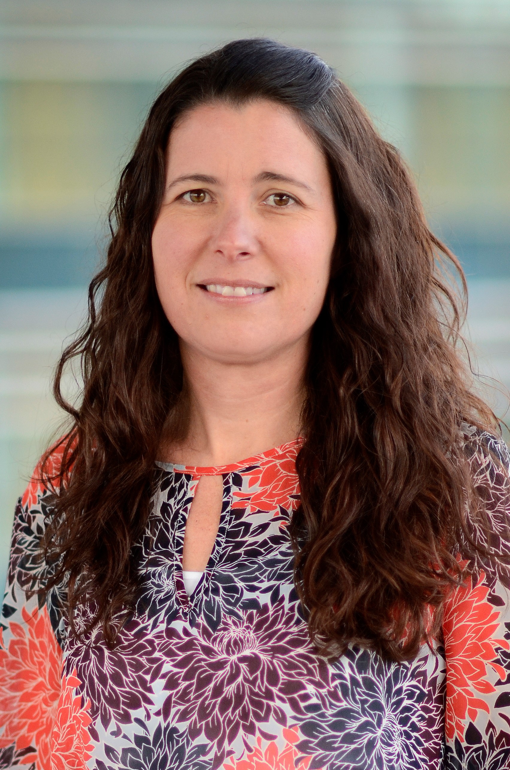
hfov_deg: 10.7
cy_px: 385
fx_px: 2722
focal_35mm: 128
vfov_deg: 16.1
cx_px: 255
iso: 400
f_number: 1.4
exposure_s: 1/2500
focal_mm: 85
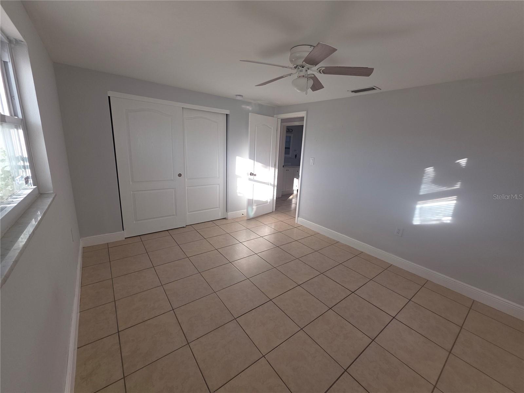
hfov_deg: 106.2
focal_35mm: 13
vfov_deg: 89.9
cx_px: 262
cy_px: 196
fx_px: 197
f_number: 1.9
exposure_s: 1/60
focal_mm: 2.2
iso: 25
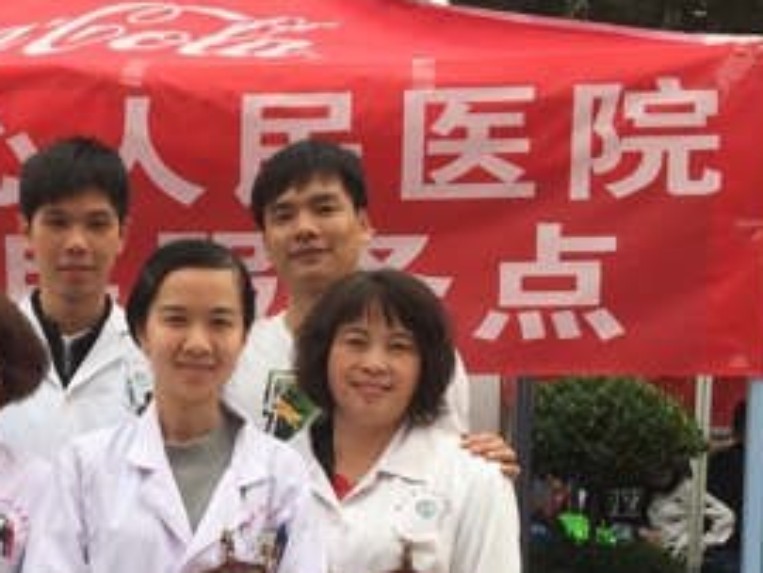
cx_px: 113
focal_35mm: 58
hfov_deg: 32.0
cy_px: 459
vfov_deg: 24.9
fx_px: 1280
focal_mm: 4.15
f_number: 2.2
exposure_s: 1/471
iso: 32
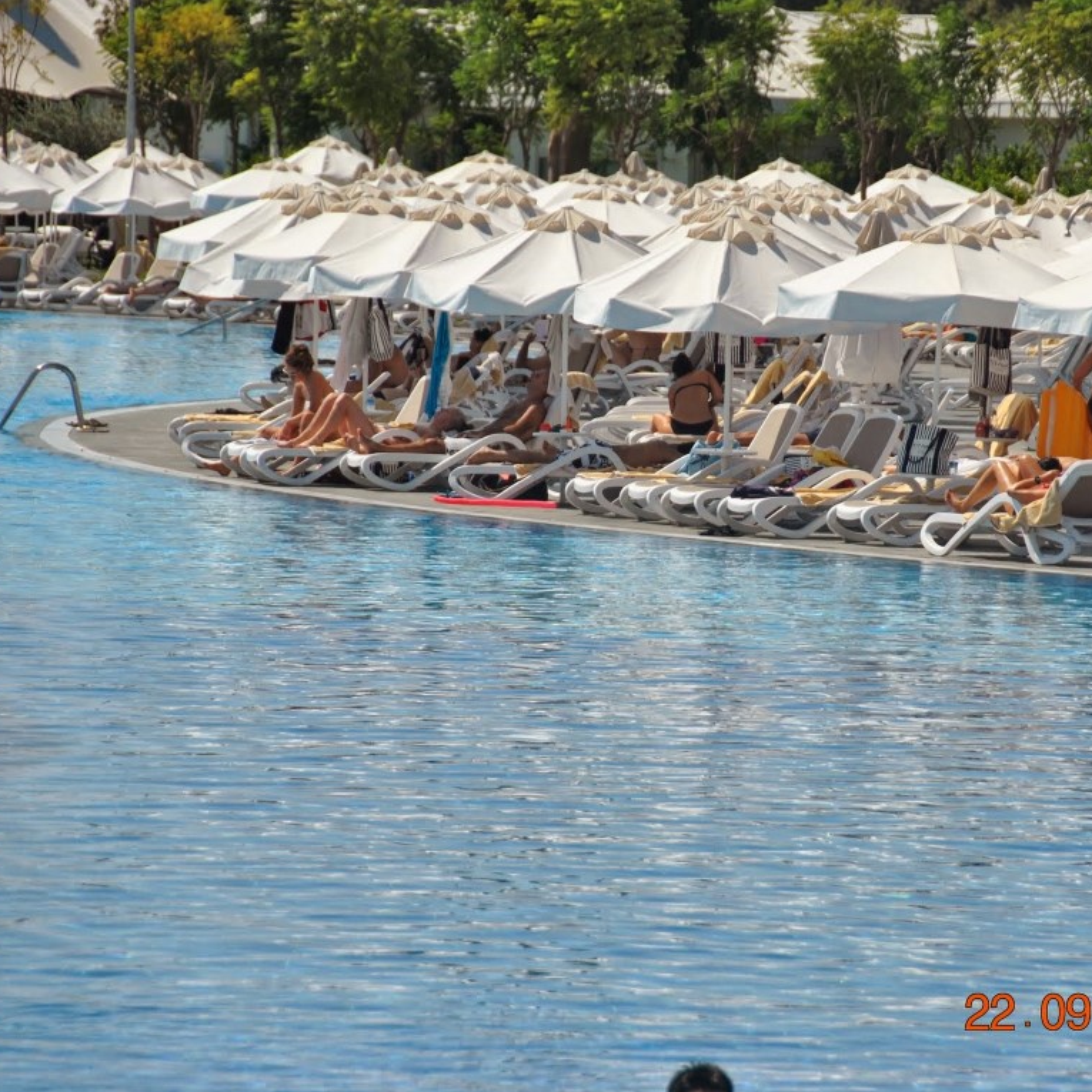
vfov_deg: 6.1
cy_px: 547
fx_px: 10243
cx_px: 707
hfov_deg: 6.1
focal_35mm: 287
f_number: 5.6
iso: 200
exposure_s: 1/2000
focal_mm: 150
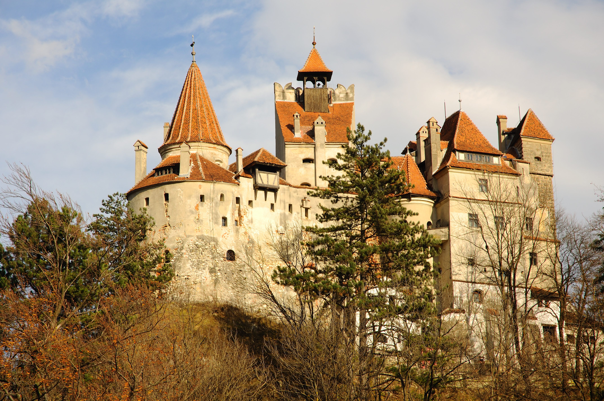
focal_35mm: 105
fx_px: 1760
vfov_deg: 13.0
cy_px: 200
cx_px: 302
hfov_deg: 19.5
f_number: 8
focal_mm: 70
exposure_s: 1/200
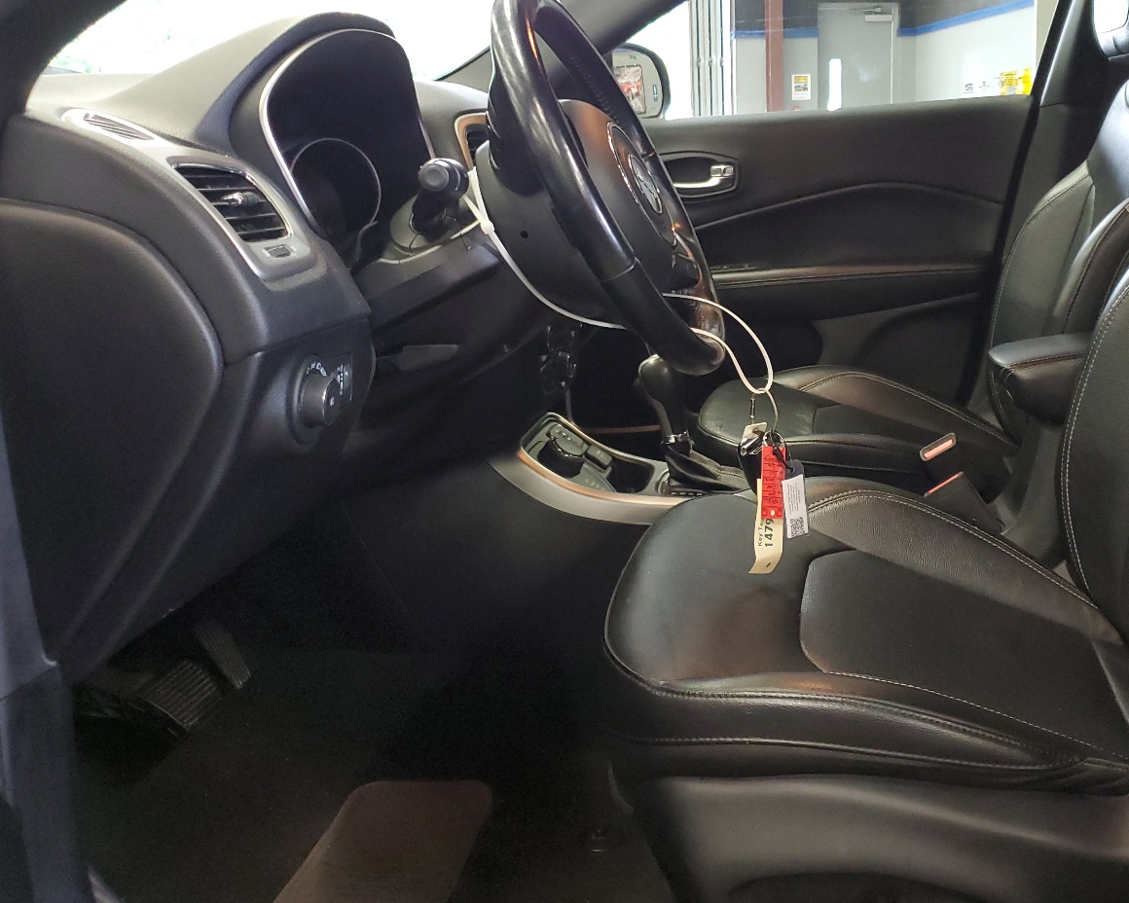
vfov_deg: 42.1
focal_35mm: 35
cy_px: 386
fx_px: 1169
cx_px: 749
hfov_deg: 50.6
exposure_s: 1/30
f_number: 1.5
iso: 333
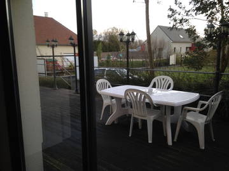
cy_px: 86
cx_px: 114
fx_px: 218
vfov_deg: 42.9
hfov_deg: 55.4
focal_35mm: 33
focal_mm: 4.12
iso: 50
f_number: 2.4
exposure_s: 1/20
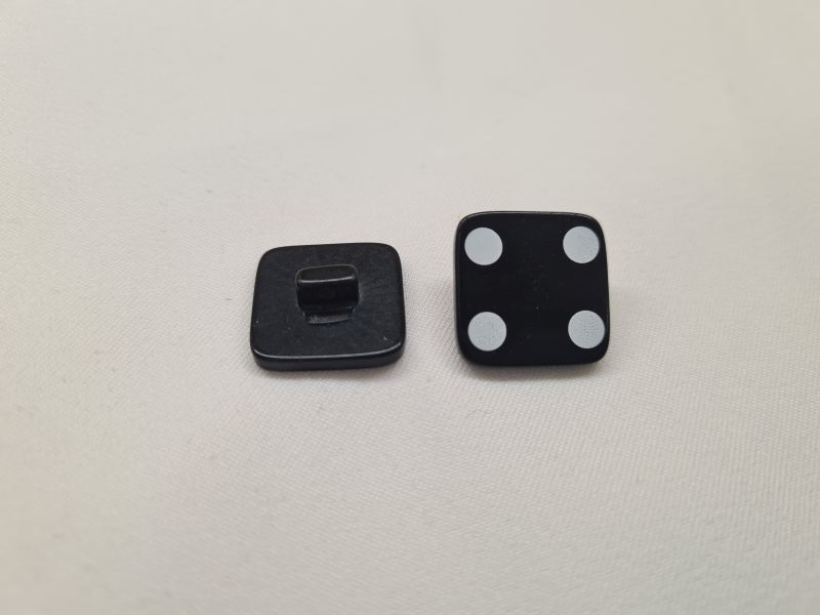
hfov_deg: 67.3
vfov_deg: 53.1
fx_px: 616
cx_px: 410
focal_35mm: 26
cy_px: 308
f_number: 1.8
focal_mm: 5.4
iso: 50
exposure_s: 1/183
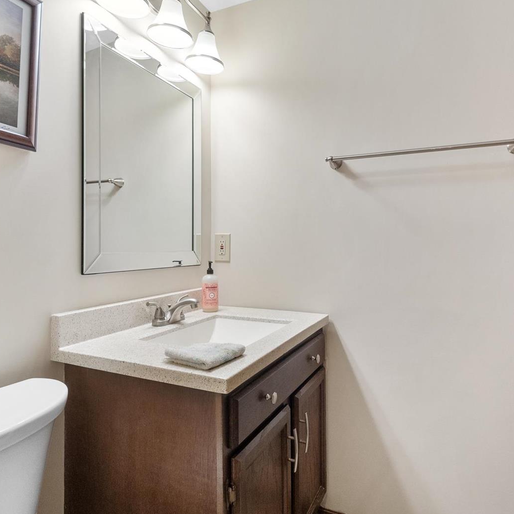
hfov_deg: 72.1
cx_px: 247
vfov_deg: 72.1
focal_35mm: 21
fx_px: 353
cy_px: 254
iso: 400
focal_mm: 8
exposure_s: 1/20
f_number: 6.3
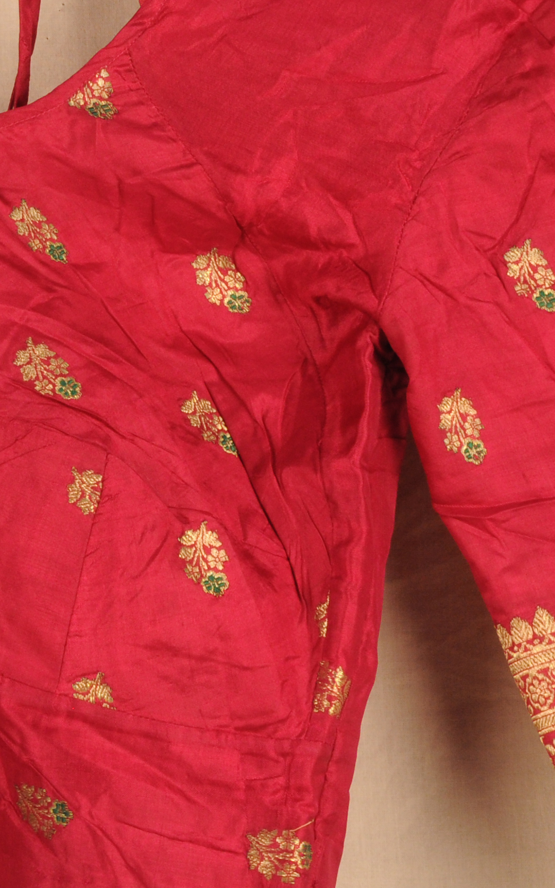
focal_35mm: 274
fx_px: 6634
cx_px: -141
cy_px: 329
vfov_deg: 7.7
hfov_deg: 4.8
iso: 400
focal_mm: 70
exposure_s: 1/6
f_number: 16
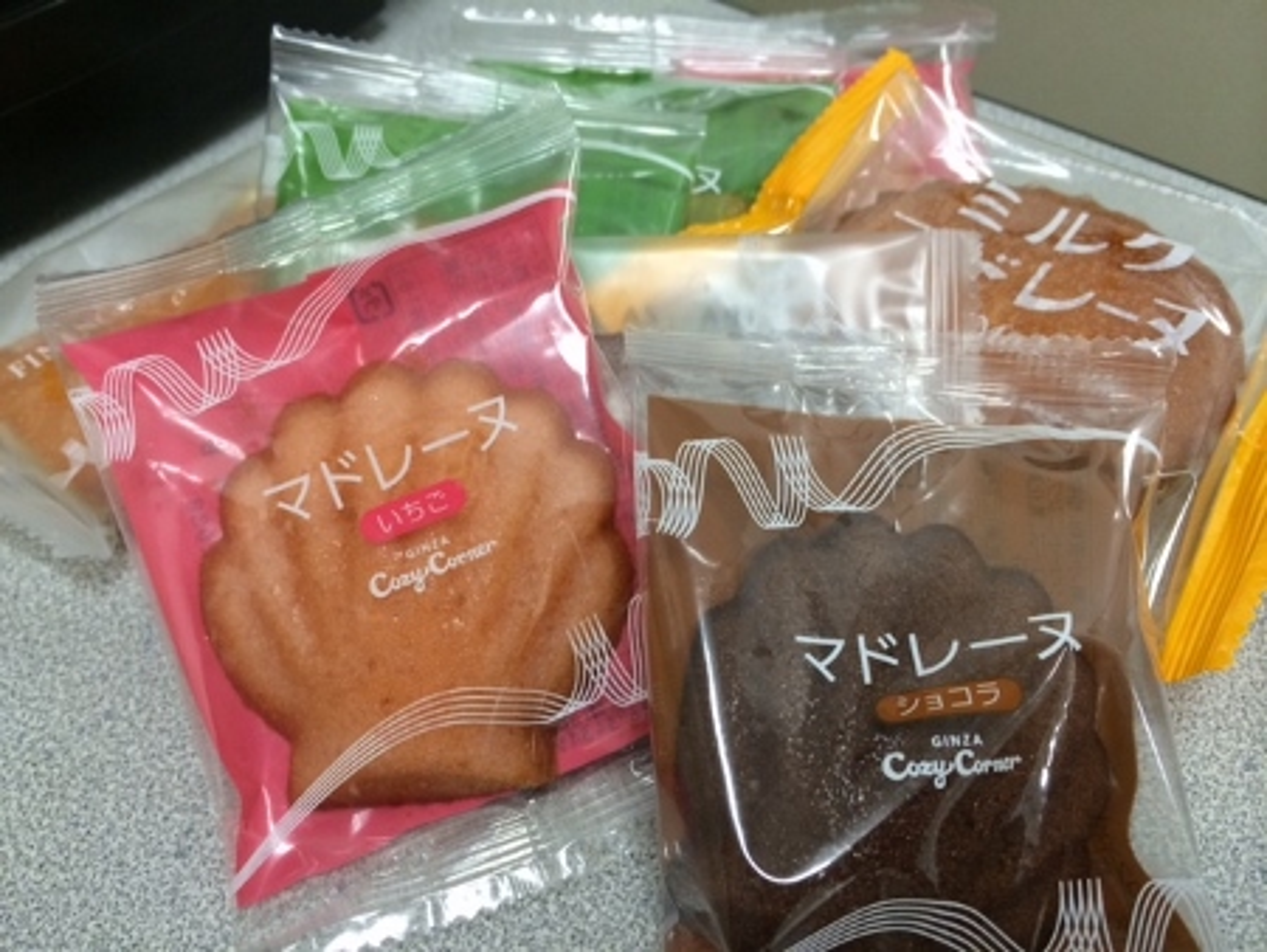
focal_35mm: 30
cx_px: 634
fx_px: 1099
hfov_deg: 59.9
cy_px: 476
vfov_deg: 46.8
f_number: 2.2
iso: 64
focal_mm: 4.12
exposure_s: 1/30
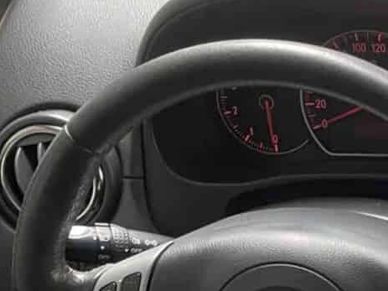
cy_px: 481
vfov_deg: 12.1
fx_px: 1289
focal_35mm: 115
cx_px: 696
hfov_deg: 14.9
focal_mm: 4.2
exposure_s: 1/50
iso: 250
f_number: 1.6
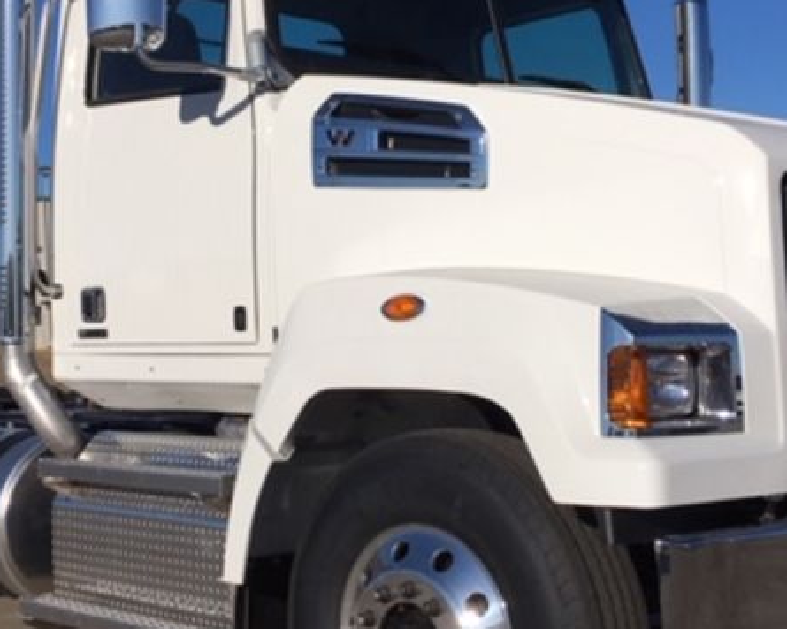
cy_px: 331
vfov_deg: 24.6
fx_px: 1444
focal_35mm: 62
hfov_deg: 30.5
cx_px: 362
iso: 25
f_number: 2.2
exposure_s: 1/4525
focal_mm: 4.15
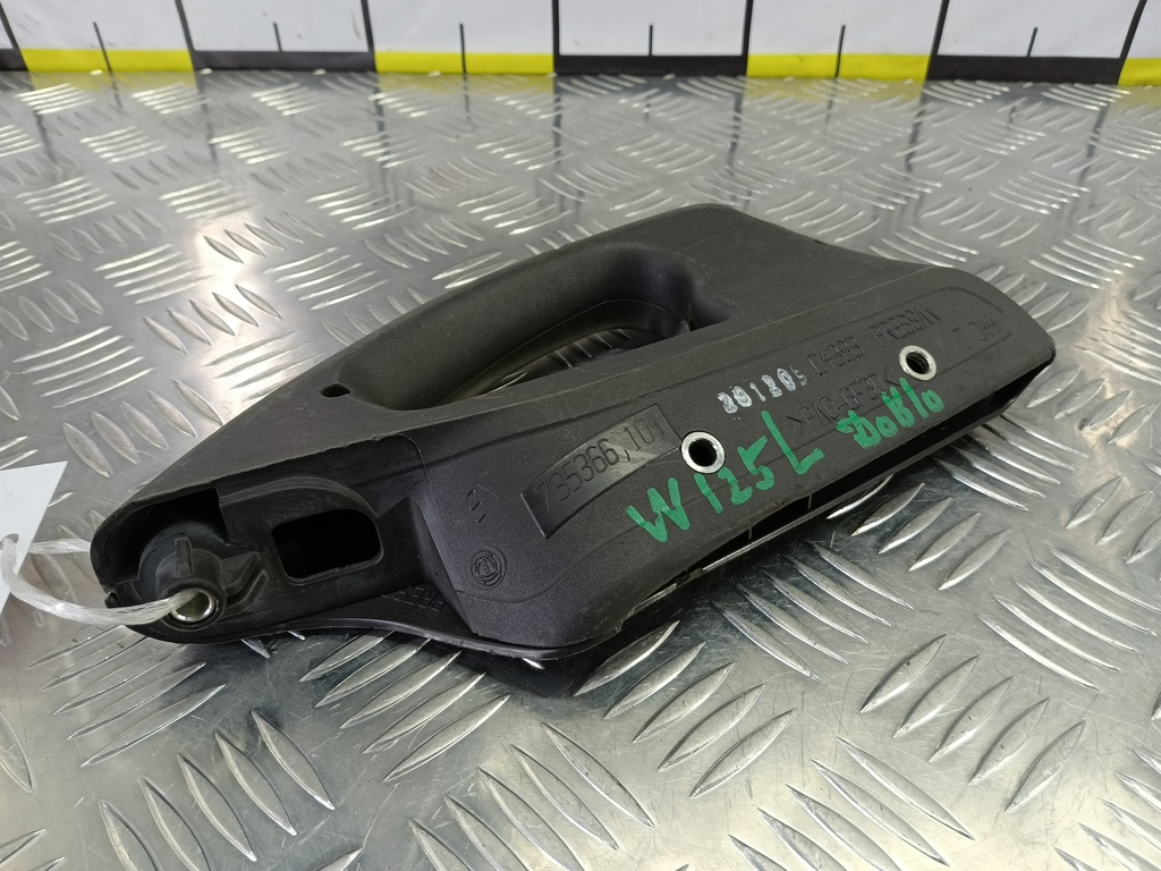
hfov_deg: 73.9
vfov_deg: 58.9
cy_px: 436
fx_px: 771
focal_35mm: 23
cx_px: 580
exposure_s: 1/50
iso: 141
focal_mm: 4.11
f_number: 1.6
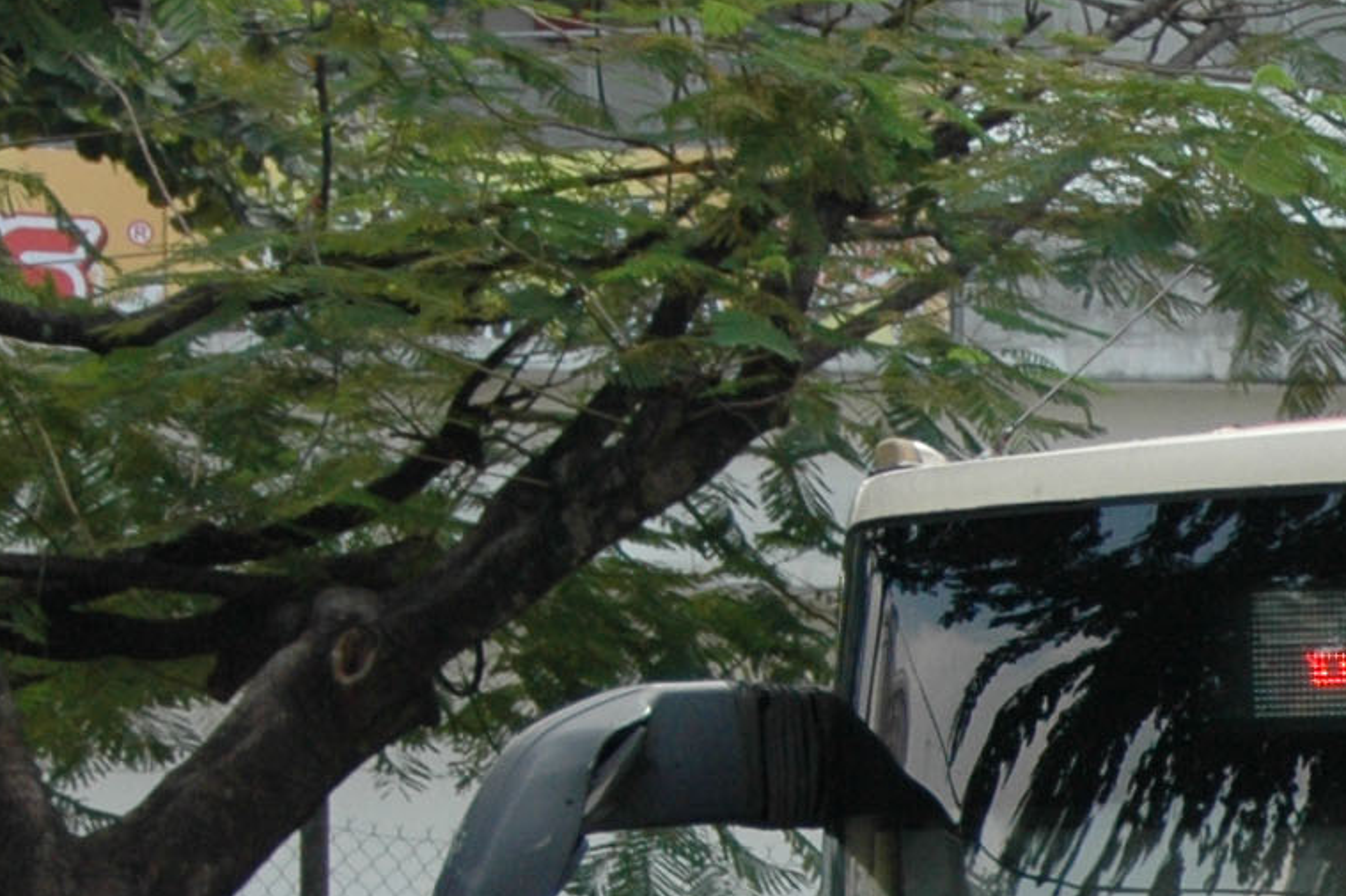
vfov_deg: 4.2
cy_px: 1485
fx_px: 12217
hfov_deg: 6.1
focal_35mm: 327
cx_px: 2648
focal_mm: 55
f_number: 5.6
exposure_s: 1/320
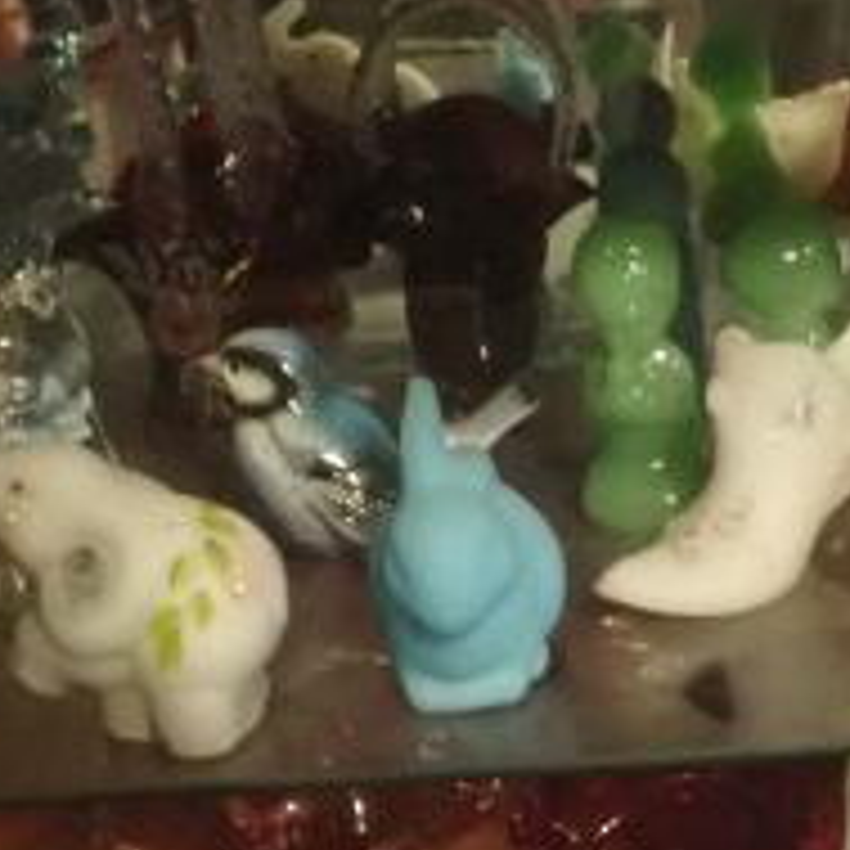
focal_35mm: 78
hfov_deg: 21.8
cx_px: 708
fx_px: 2167
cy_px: 751
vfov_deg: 21.7
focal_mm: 4.5
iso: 1600
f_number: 2
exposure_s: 1/25
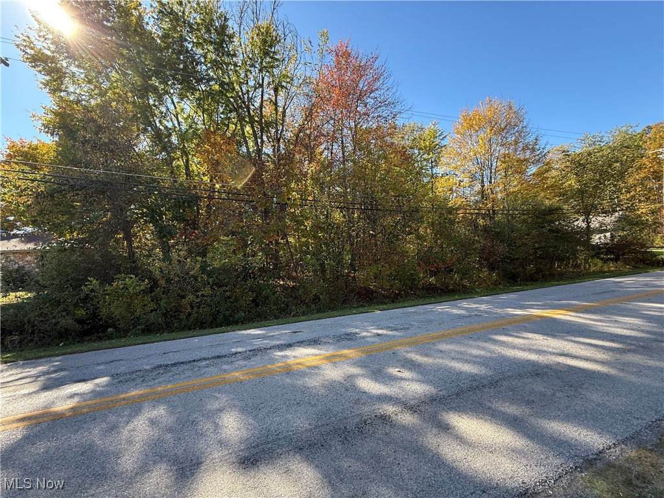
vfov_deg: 85.7
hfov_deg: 102.1
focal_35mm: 14
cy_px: 249
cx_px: 332
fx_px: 269
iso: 50
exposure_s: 1/199
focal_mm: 2.22
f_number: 2.2
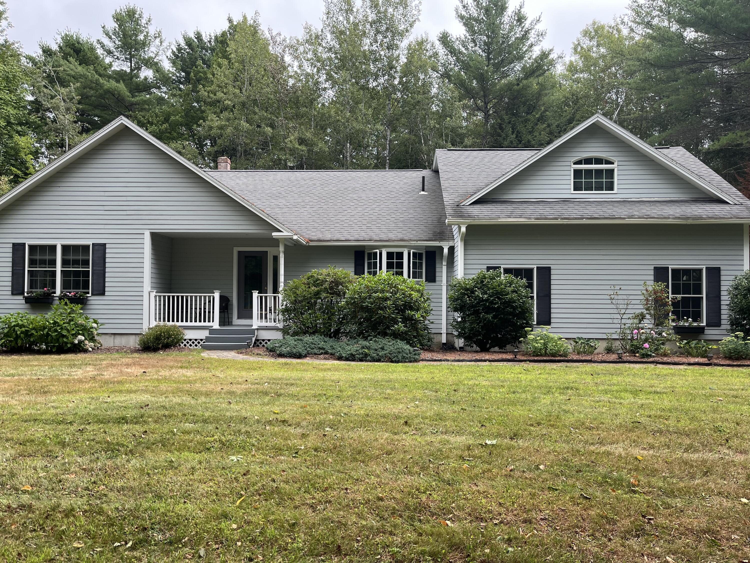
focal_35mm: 26
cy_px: 282
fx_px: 563
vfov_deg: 53.1
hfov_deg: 67.3
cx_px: 375
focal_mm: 5.1
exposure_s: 1/751
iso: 50
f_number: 1.6
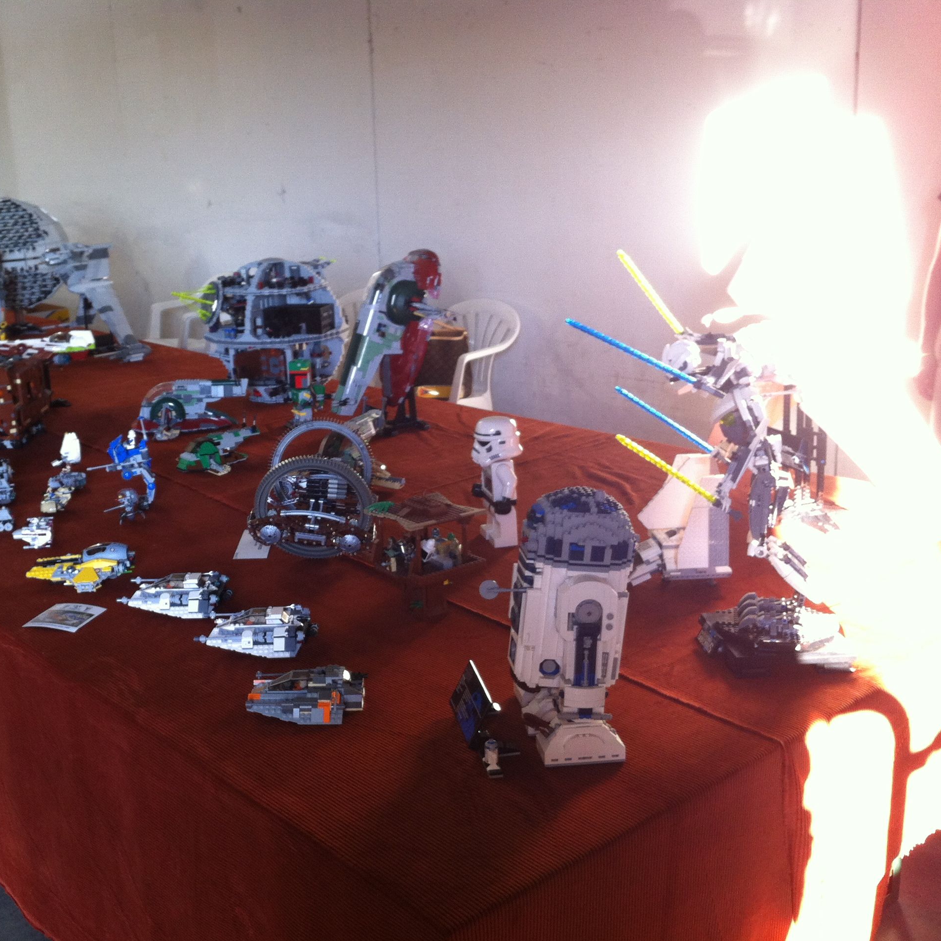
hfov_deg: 39.5
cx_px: 313
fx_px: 1292
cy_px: 475
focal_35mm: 42
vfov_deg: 40.0
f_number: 2.8
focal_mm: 3.85
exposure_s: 1/17
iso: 100
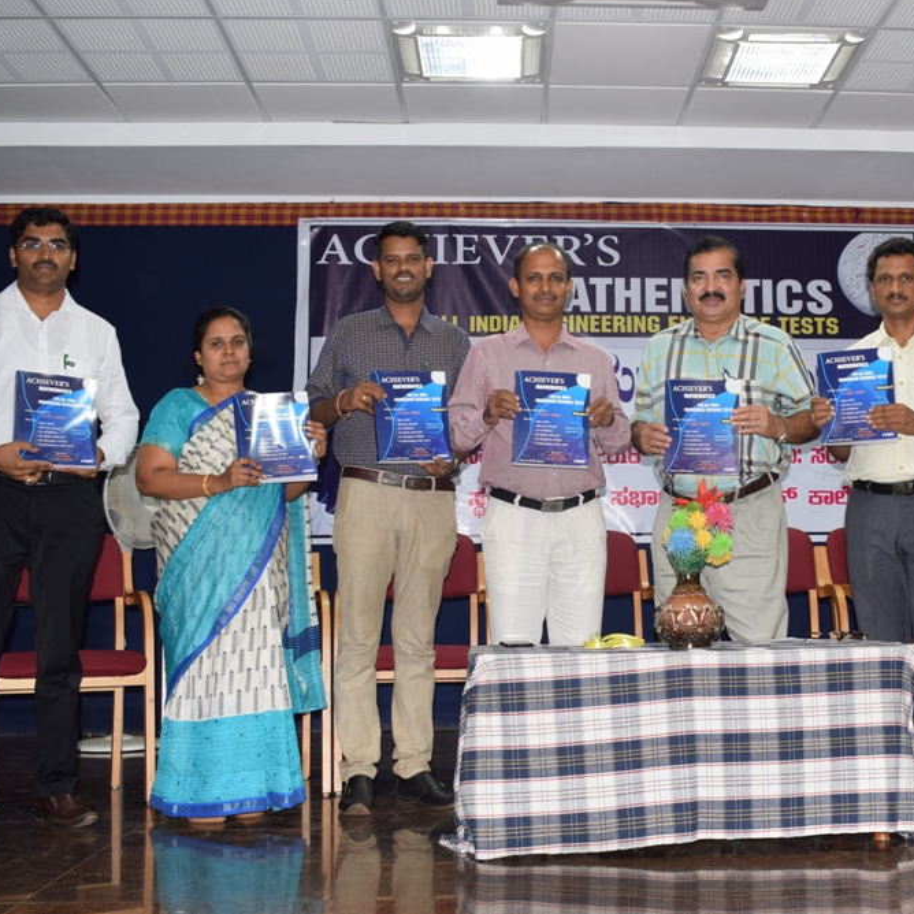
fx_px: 1285
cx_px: 595
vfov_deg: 39.2
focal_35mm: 43
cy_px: 449
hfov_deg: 38.8
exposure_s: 1/30
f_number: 5.6
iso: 400
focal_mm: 22
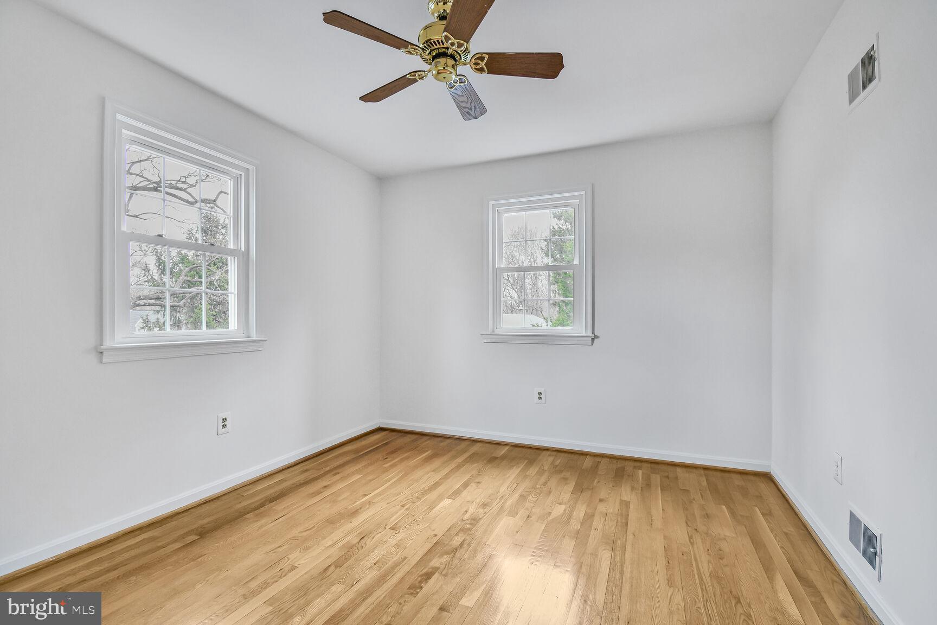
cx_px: 468
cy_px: 312
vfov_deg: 77.3
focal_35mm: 15
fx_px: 390
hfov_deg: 100.4
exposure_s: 1/4
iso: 200
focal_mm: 10
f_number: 8
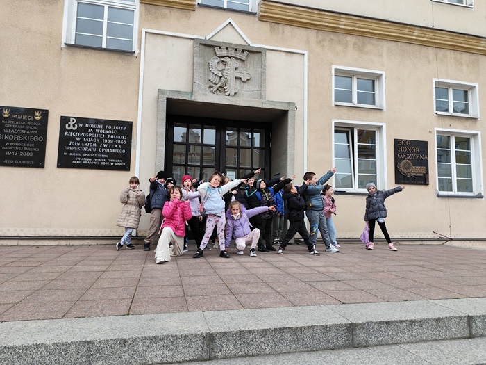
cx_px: 243
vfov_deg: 58.9
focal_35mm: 23
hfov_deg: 73.9
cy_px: 182
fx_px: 323
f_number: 1.65
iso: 50
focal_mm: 6.19
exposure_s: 1/159
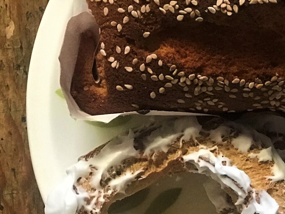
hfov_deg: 12.1
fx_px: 1326
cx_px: 291
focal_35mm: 161
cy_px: 90
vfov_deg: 9.2
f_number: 2.8
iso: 200
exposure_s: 1/60
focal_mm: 6.6
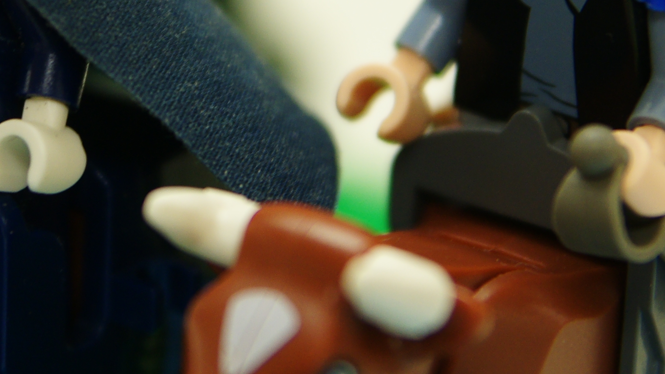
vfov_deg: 4.3
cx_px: 81
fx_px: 4990
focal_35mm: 283
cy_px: -4
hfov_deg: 7.6
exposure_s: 1/80
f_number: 3.5
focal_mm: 70
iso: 250
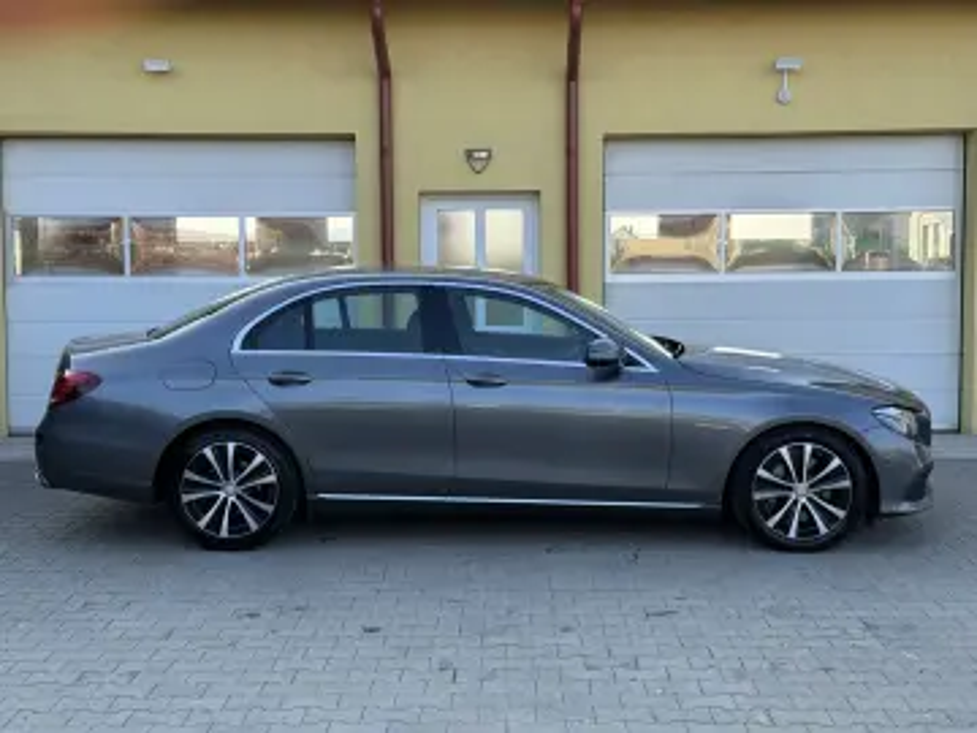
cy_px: 366
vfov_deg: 30.3
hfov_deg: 39.7
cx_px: 488
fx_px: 1355
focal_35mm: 48
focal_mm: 6.76
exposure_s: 1/1116
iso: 100
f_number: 1.78
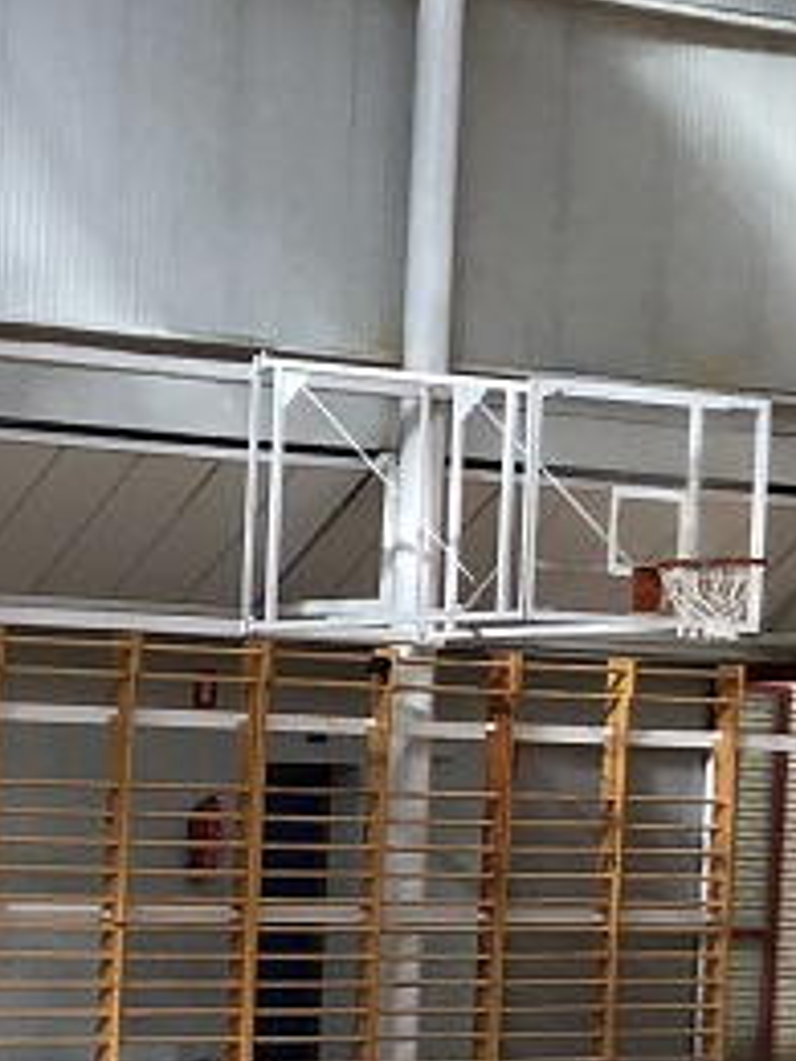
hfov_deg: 9.9
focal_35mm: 129
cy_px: 1114
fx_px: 3955
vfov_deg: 15.0
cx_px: -1221
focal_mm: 3.99
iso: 64
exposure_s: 1/120
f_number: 1.8
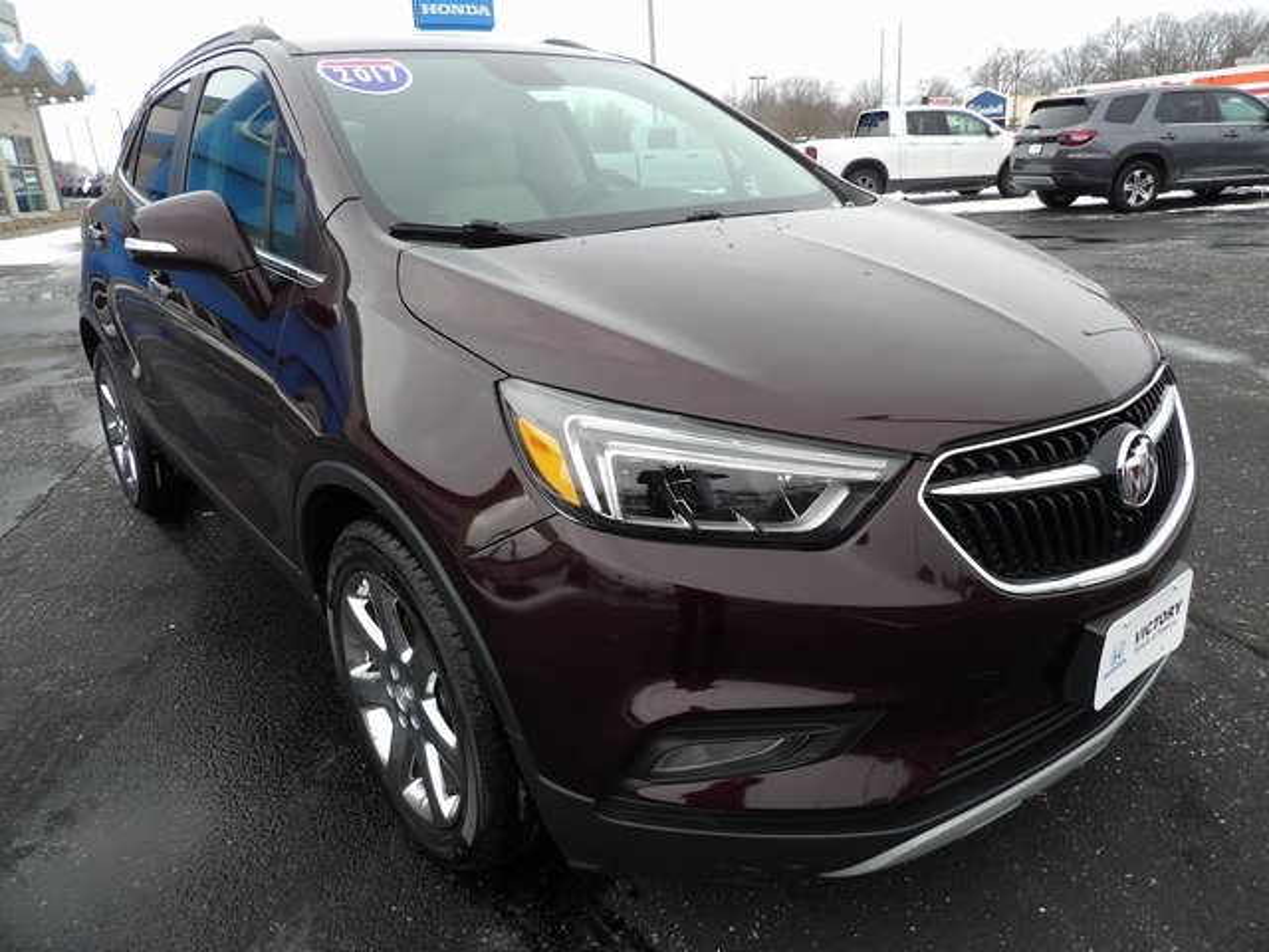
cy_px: 476
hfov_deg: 71.6
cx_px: 634
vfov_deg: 56.8
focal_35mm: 24
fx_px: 880
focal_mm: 4.3
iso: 100
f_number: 3.2
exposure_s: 1/340
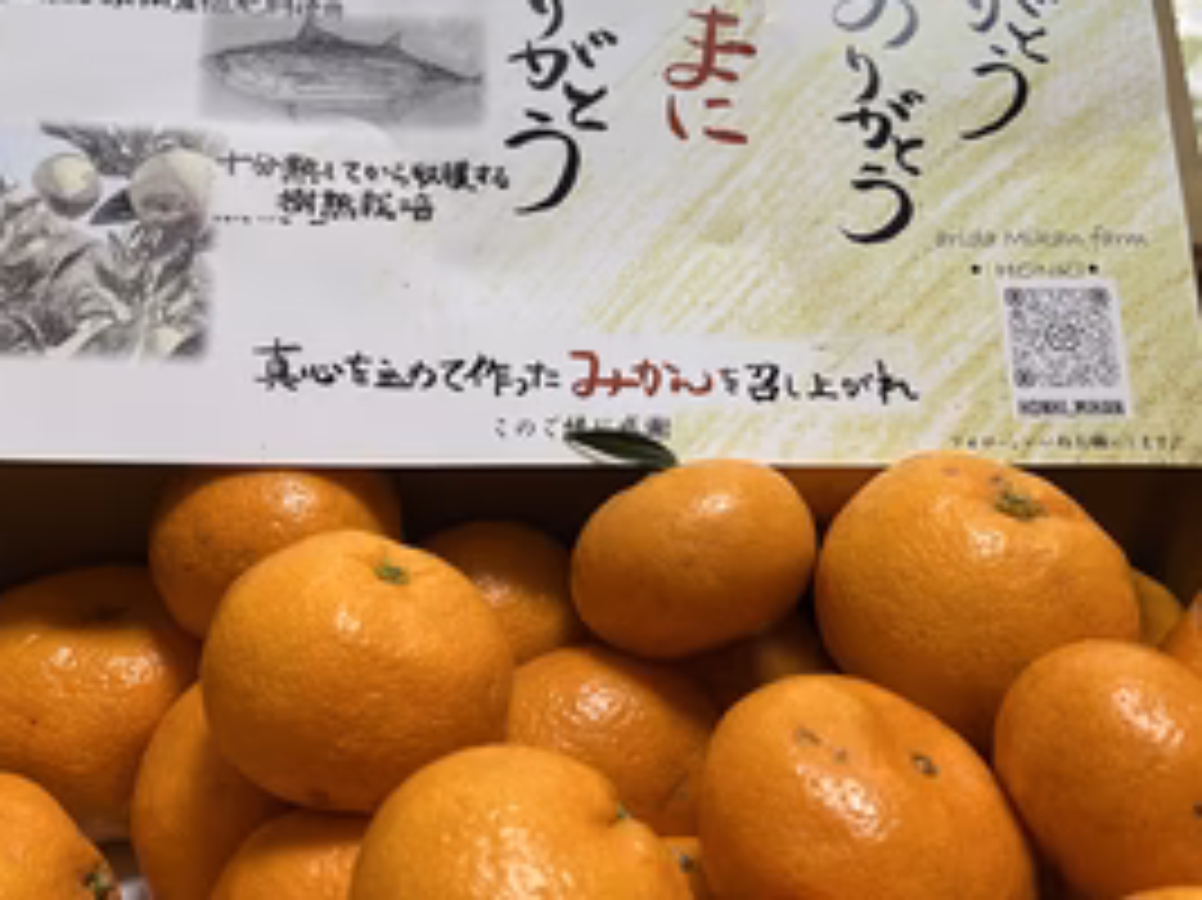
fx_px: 1354
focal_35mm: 39
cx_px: 617
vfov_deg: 36.7
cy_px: 360
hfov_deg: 47.9
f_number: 1.5
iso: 80
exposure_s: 1/60
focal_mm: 5.7
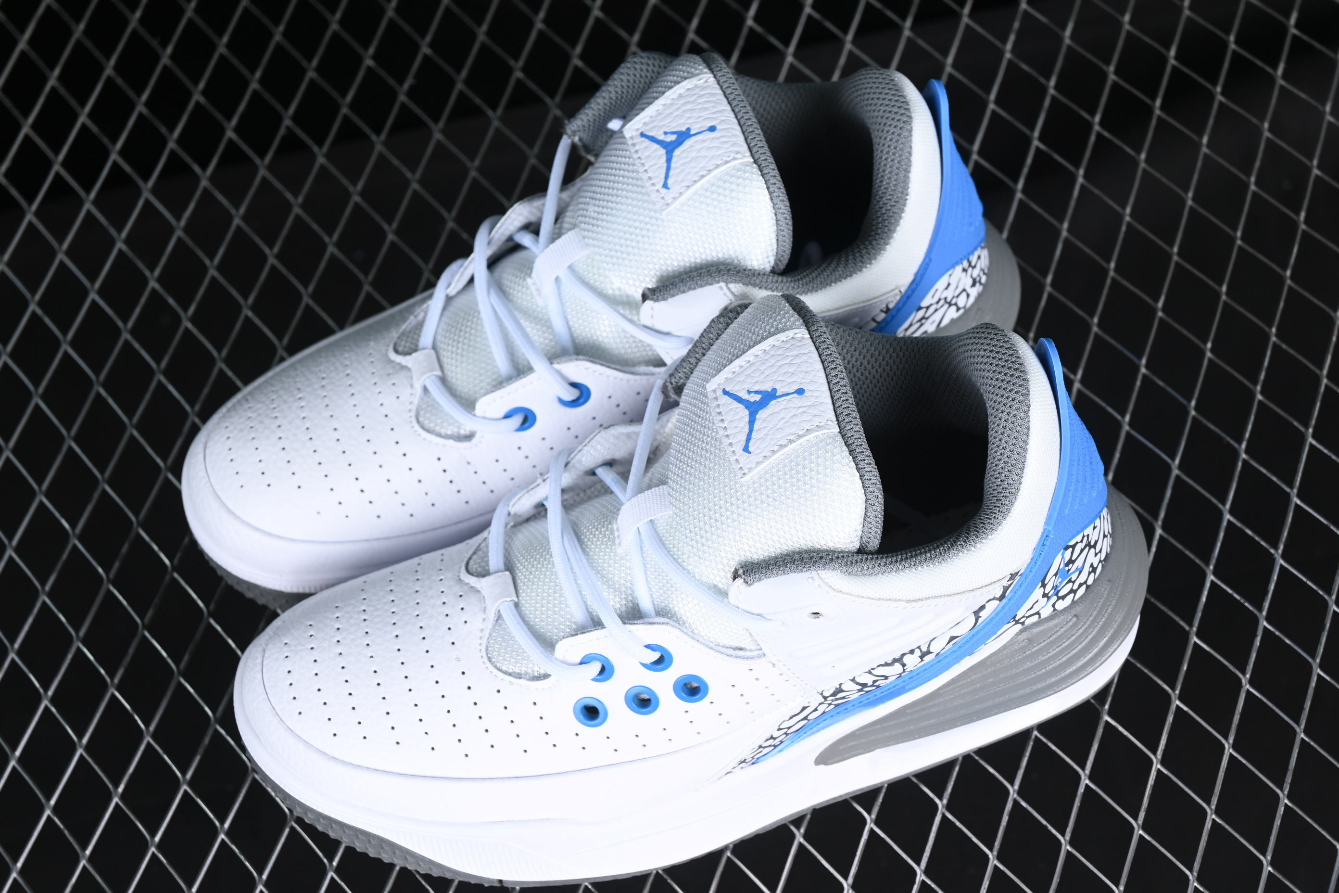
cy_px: 446
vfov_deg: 18.2
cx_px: 670
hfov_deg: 27.0
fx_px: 2789
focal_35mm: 75
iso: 160
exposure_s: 1/60
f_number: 7.1
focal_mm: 50
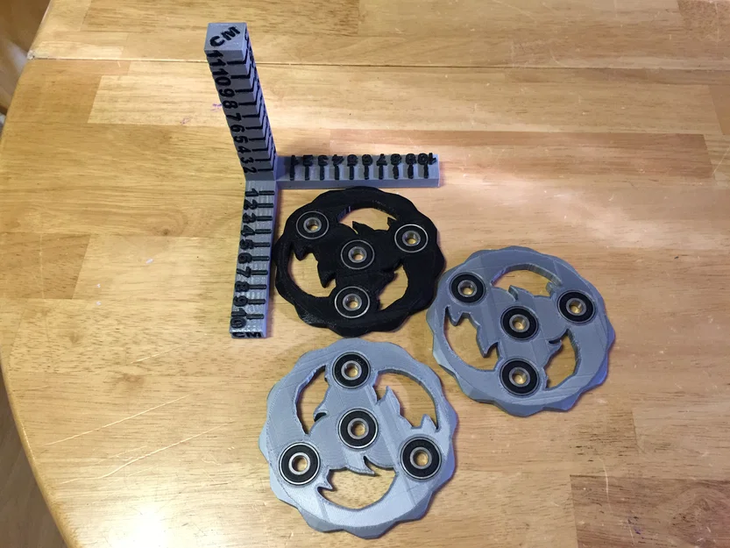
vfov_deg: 48.2
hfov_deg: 61.7
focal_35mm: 29
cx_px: 365
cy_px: 274
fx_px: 612
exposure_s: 1/10
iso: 125
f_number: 2.2
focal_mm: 4.15
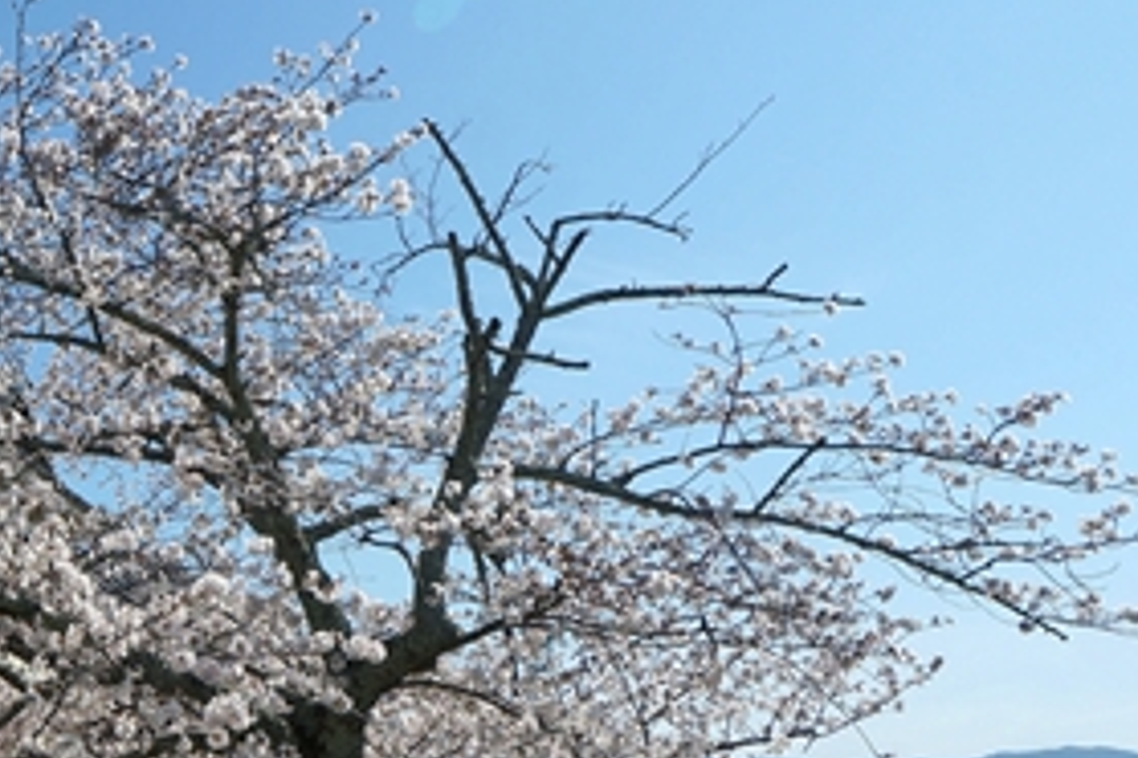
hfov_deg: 38.0
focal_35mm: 43
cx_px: -106
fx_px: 1359
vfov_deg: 31.1
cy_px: 432
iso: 100
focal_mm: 10
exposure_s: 1/320
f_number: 9
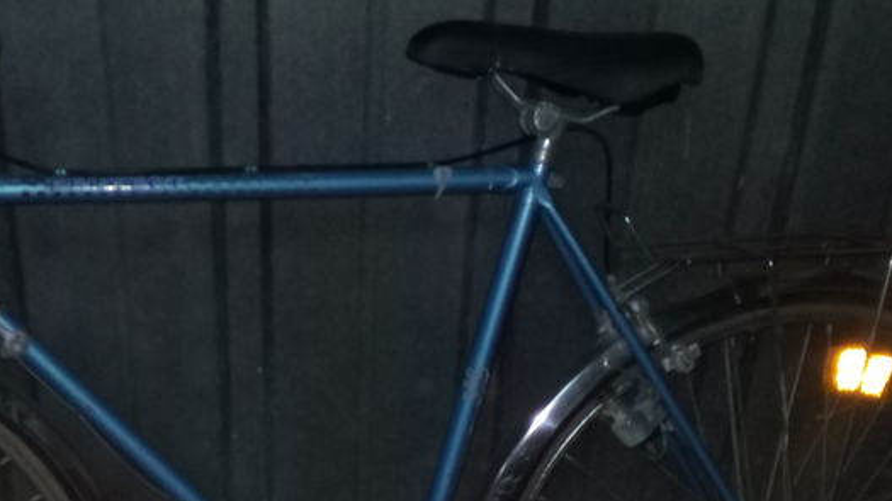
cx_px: 291
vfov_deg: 20.8
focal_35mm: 56
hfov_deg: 36.8
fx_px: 1324
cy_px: 487
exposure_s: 1/16.7
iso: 414
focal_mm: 3.5
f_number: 2
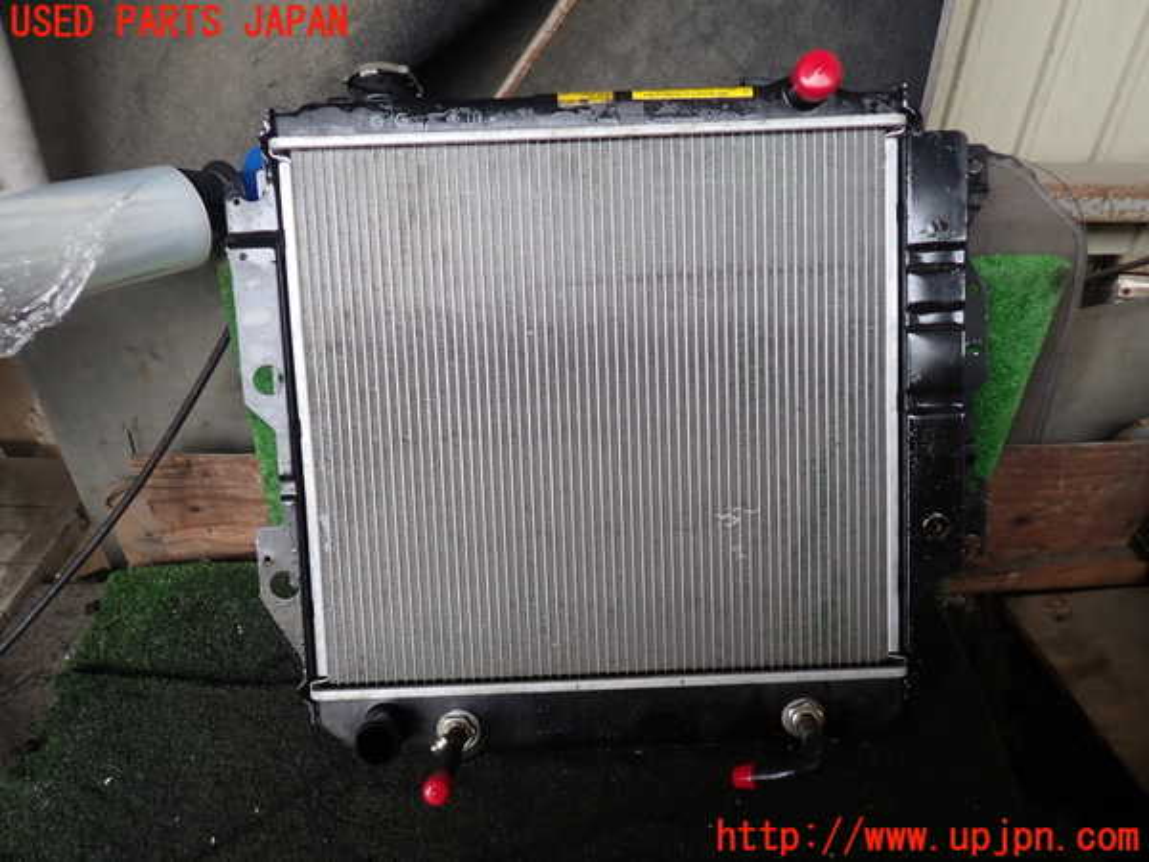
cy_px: 431
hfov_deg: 69.4
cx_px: 574
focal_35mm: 25
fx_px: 830
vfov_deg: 54.9
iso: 100
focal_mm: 4.5
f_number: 2
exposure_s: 1/80
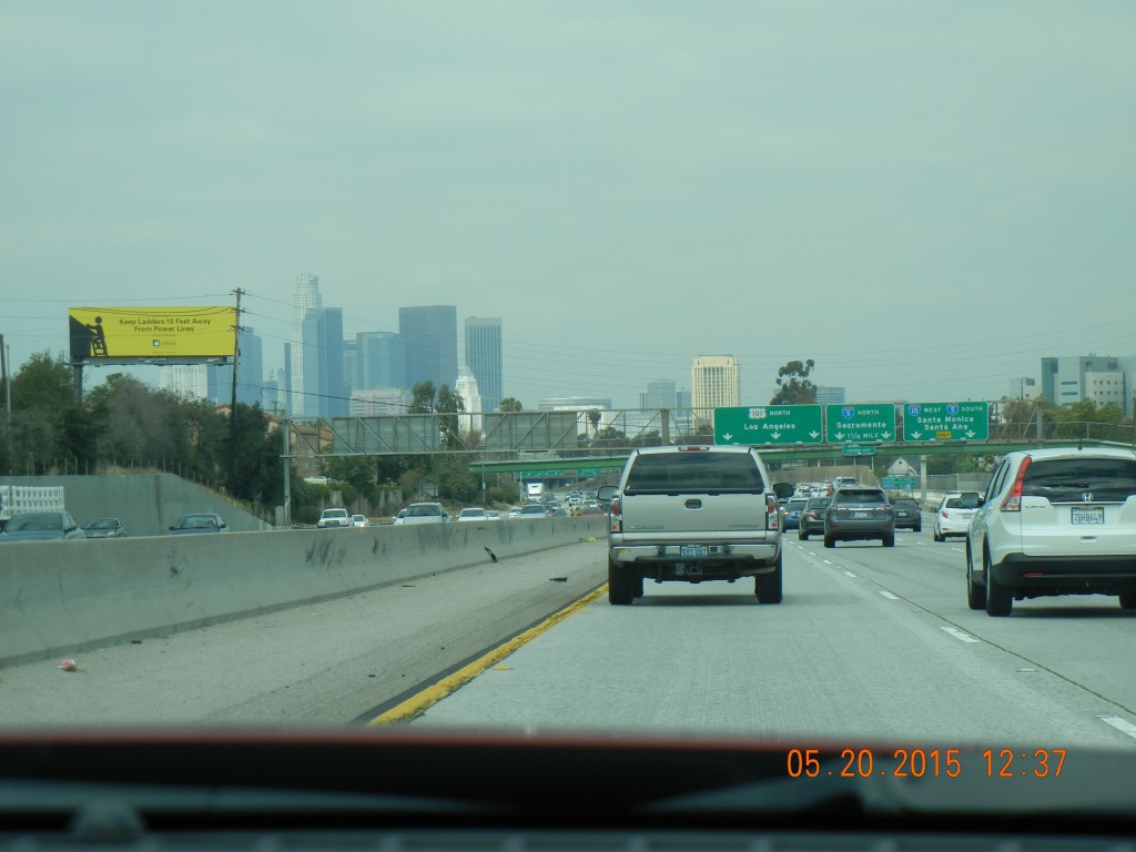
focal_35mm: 116
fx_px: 3807
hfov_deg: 17.0
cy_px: 426
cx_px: 568
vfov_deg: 12.8
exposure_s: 1/710
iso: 160
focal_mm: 20.9
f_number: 4.6
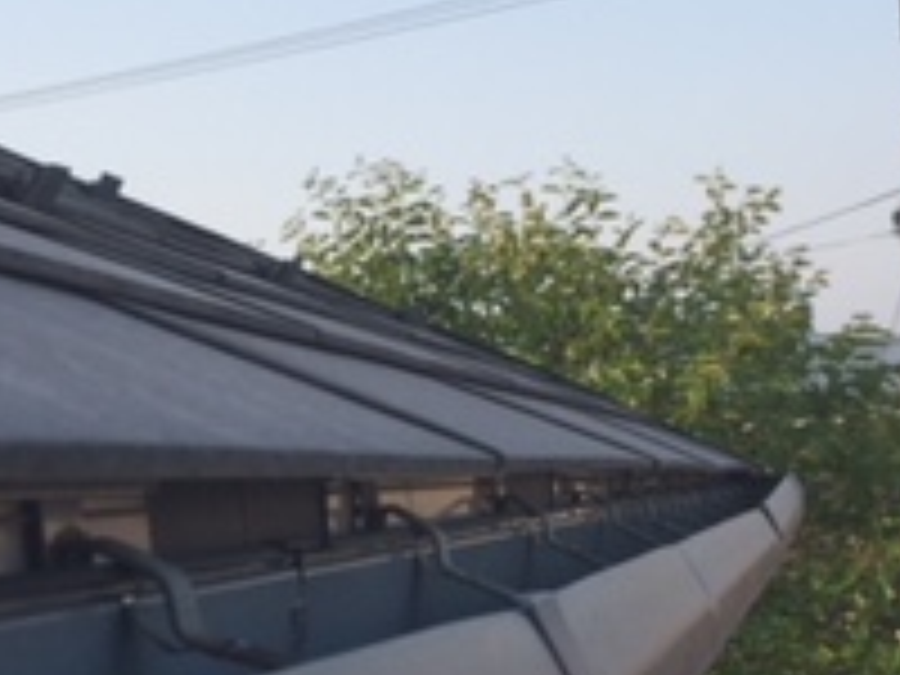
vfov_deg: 15.8
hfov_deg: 20.9
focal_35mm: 93
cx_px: 243
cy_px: 562
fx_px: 2418
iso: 32
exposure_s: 1/719
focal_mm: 4.15
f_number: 2.2
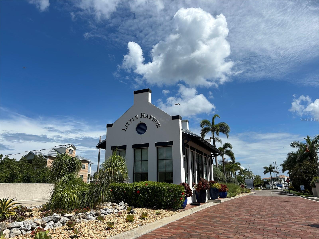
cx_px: 160
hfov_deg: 67.3
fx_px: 240
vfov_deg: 53.1
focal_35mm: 26
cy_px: 120
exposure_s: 1/7463
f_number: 1.5
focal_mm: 5.7
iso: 50
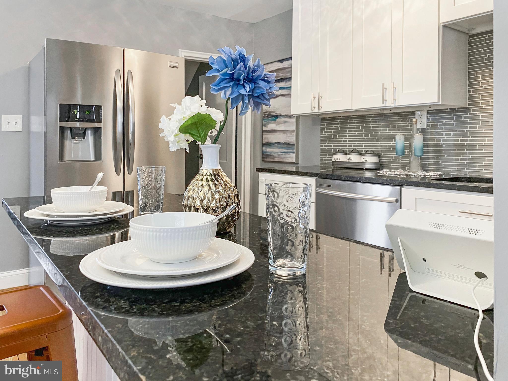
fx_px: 382
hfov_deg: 67.3
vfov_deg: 53.1
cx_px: 254
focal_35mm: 26
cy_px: 190
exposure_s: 1/60
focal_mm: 4.25
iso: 200
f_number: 1.8
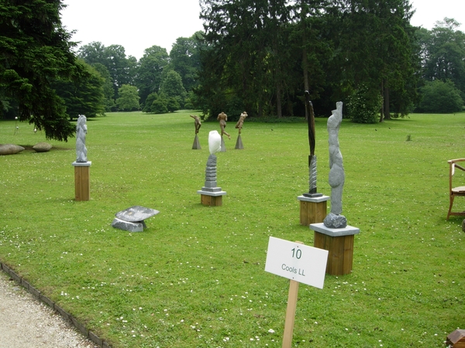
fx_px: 484
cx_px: 232
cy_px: 174
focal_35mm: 36
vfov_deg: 39.7
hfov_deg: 51.4
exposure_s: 1/242
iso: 50
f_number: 5.4
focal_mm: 7.5
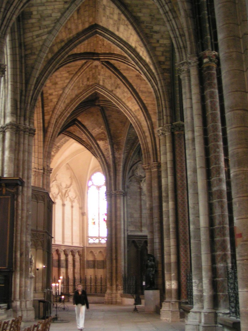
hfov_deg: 32.2
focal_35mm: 45
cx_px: 109
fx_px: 430
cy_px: 155
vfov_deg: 42.1
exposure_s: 1/4
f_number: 2.8
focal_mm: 5.8
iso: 200
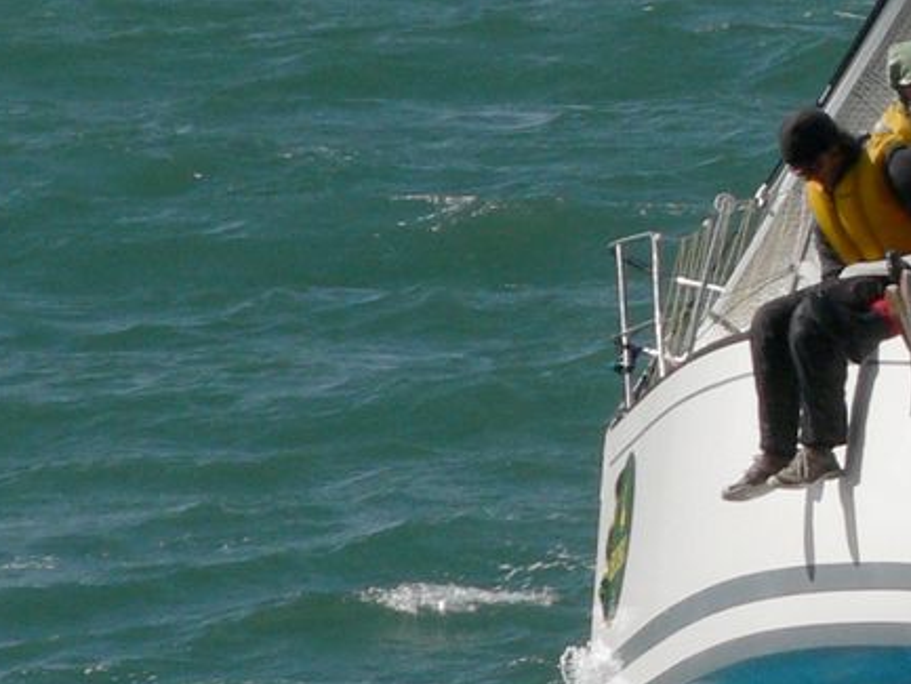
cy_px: 116
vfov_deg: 1.4
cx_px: 1523
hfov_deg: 1.8
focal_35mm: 1078
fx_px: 28378
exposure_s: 1/640
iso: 80
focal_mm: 48.6
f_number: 5.6
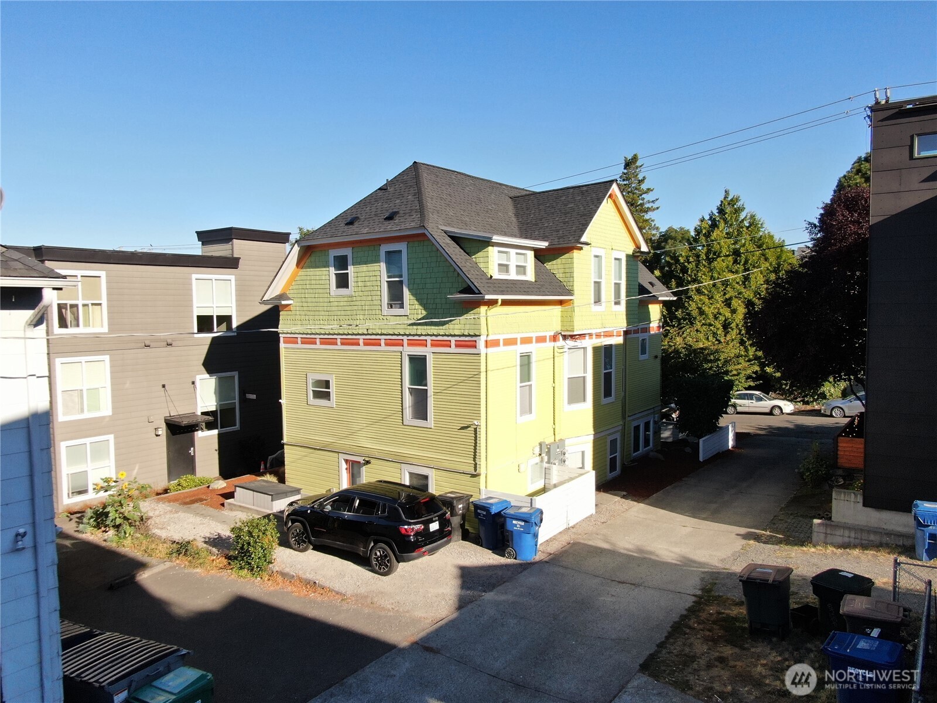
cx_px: 468
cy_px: 352
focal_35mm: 24
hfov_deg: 71.6
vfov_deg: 56.8
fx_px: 650
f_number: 2.8
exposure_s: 1/80
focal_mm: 4.39
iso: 100
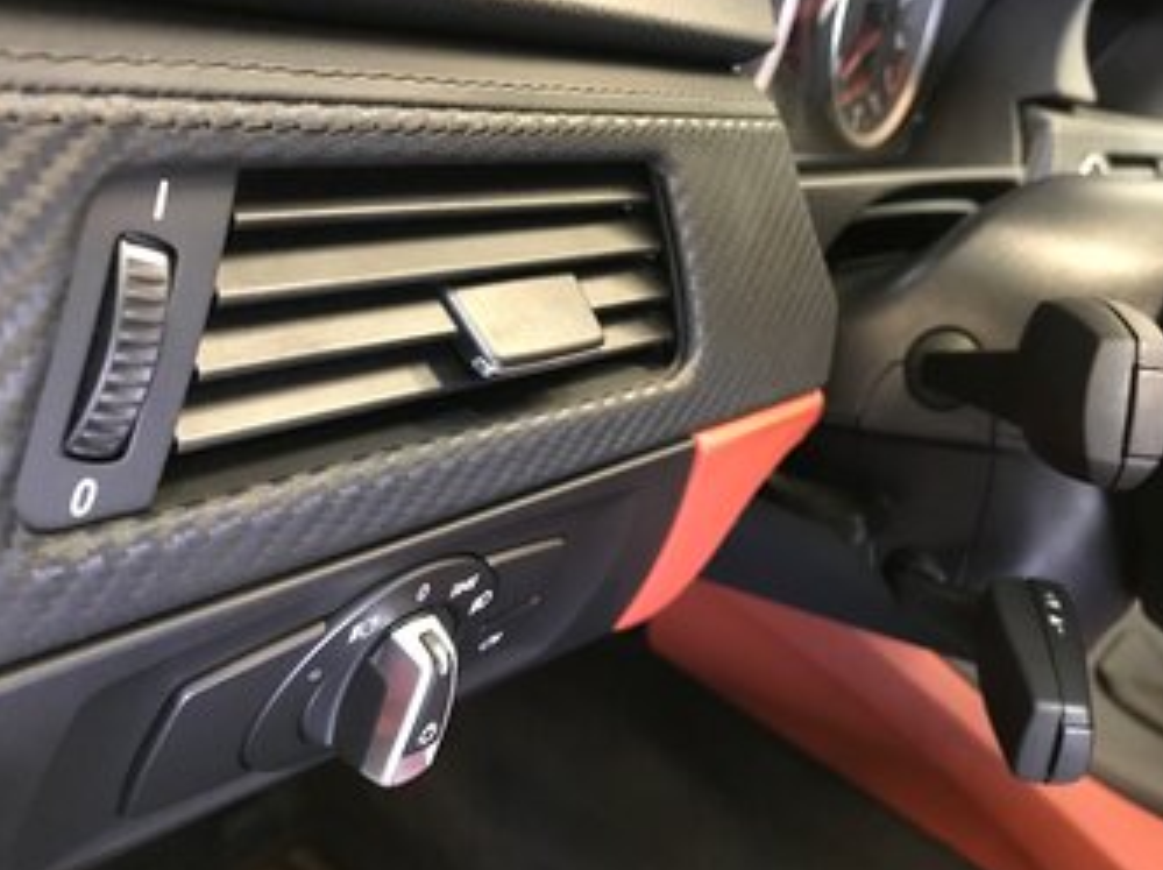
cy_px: 416
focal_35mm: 31
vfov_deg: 45.4
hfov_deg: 58.3
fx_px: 1040
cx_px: 634
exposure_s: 1/6
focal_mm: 3.99
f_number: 1.8
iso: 100
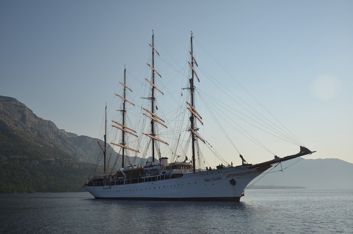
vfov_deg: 36.7
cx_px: 176
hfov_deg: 53.2
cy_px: 117
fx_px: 352
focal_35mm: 36
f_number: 4
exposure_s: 1/2000
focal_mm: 24
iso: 125
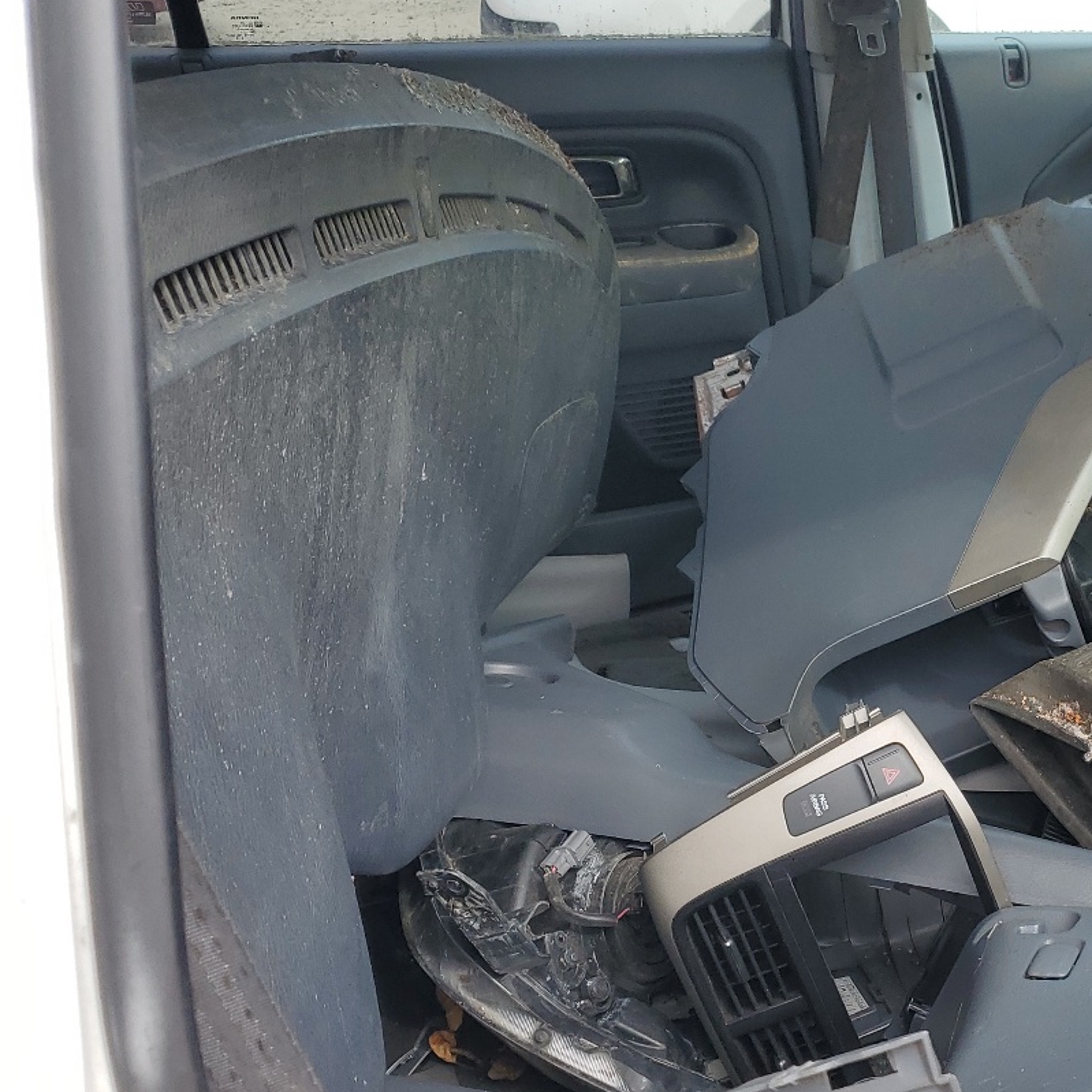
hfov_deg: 34.0
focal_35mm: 46
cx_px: 1058
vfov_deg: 36.5
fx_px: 1642
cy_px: 694
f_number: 1.5
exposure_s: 1/625
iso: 50
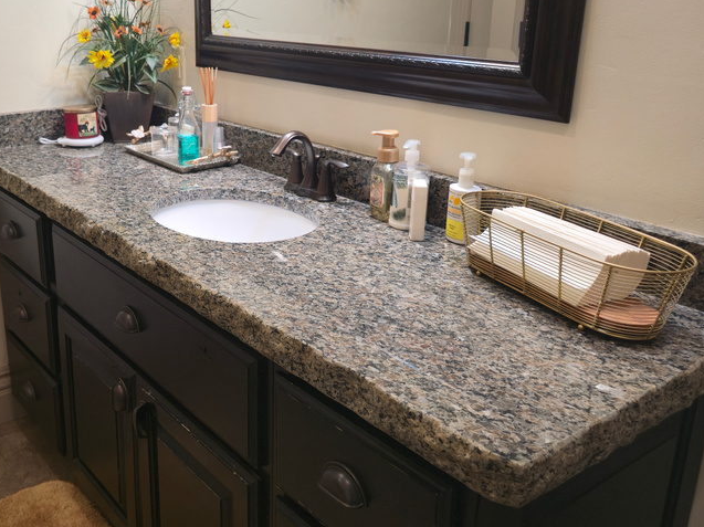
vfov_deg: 38.5
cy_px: 218
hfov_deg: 49.0
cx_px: 213
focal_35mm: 37
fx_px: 752
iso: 64
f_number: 1.7
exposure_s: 1/60
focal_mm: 6.3
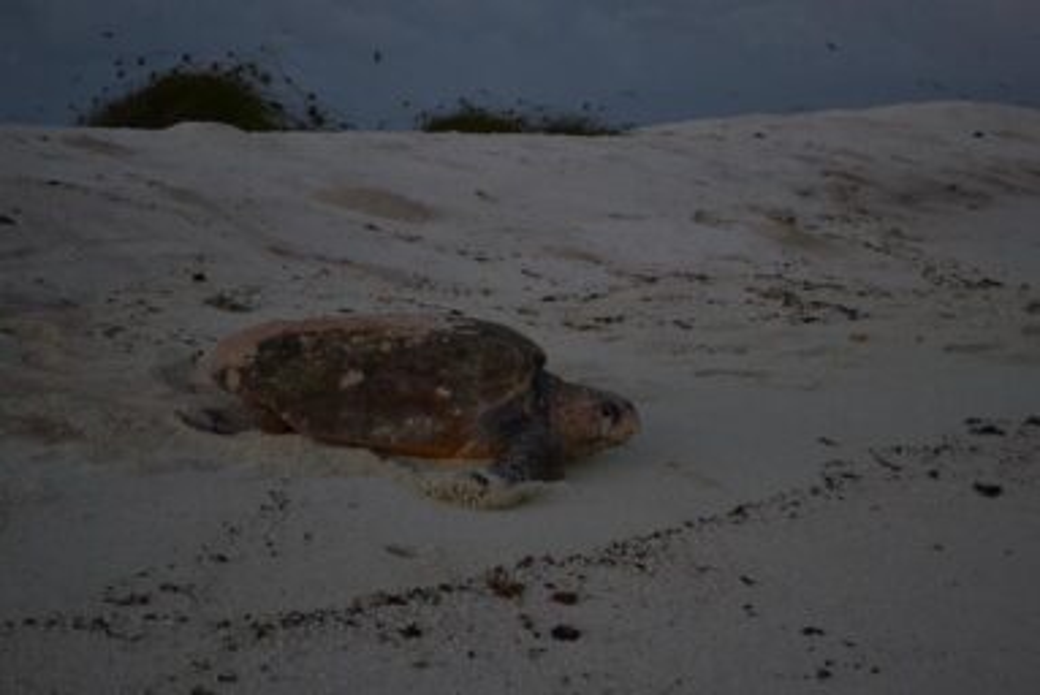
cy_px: 348
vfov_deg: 16.6
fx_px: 2385
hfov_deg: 24.6
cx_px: 520
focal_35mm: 82
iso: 800
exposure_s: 1/1000
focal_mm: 55
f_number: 5.6
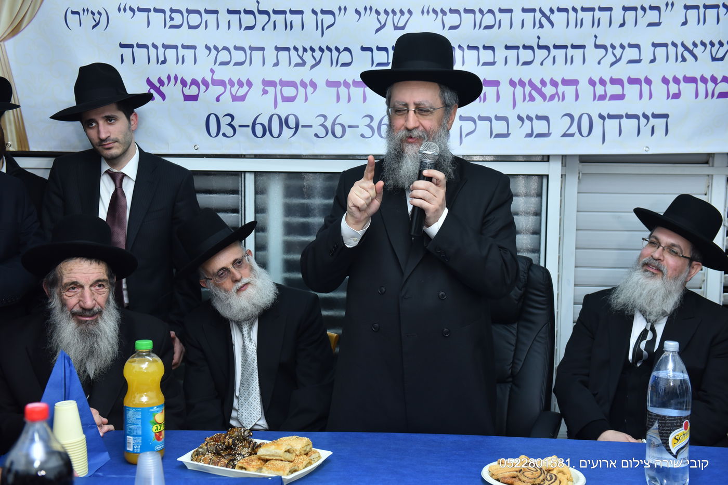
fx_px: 970
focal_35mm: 48
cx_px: 364
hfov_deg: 41.1
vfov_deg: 28.1
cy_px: 242
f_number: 3.5
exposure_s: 1/160
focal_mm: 48
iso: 800
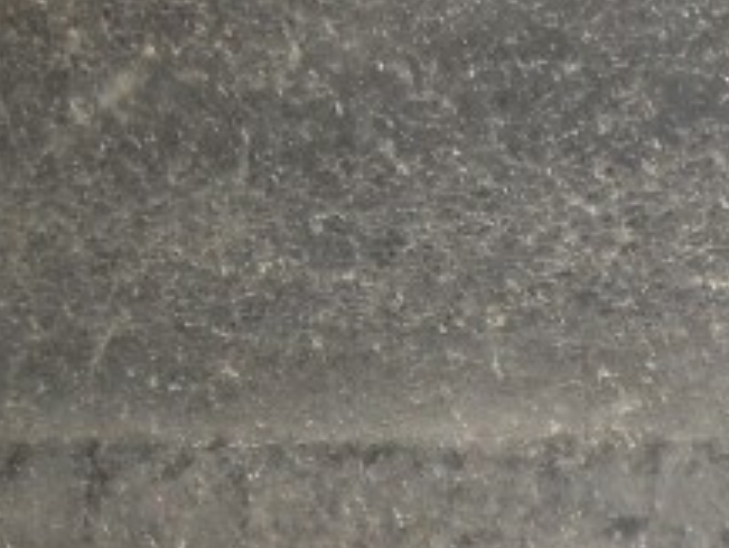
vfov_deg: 9.2
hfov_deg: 12.1
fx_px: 3266
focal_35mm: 155
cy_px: 988
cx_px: 1119
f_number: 3.2
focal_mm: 6.3
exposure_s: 1/45
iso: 160
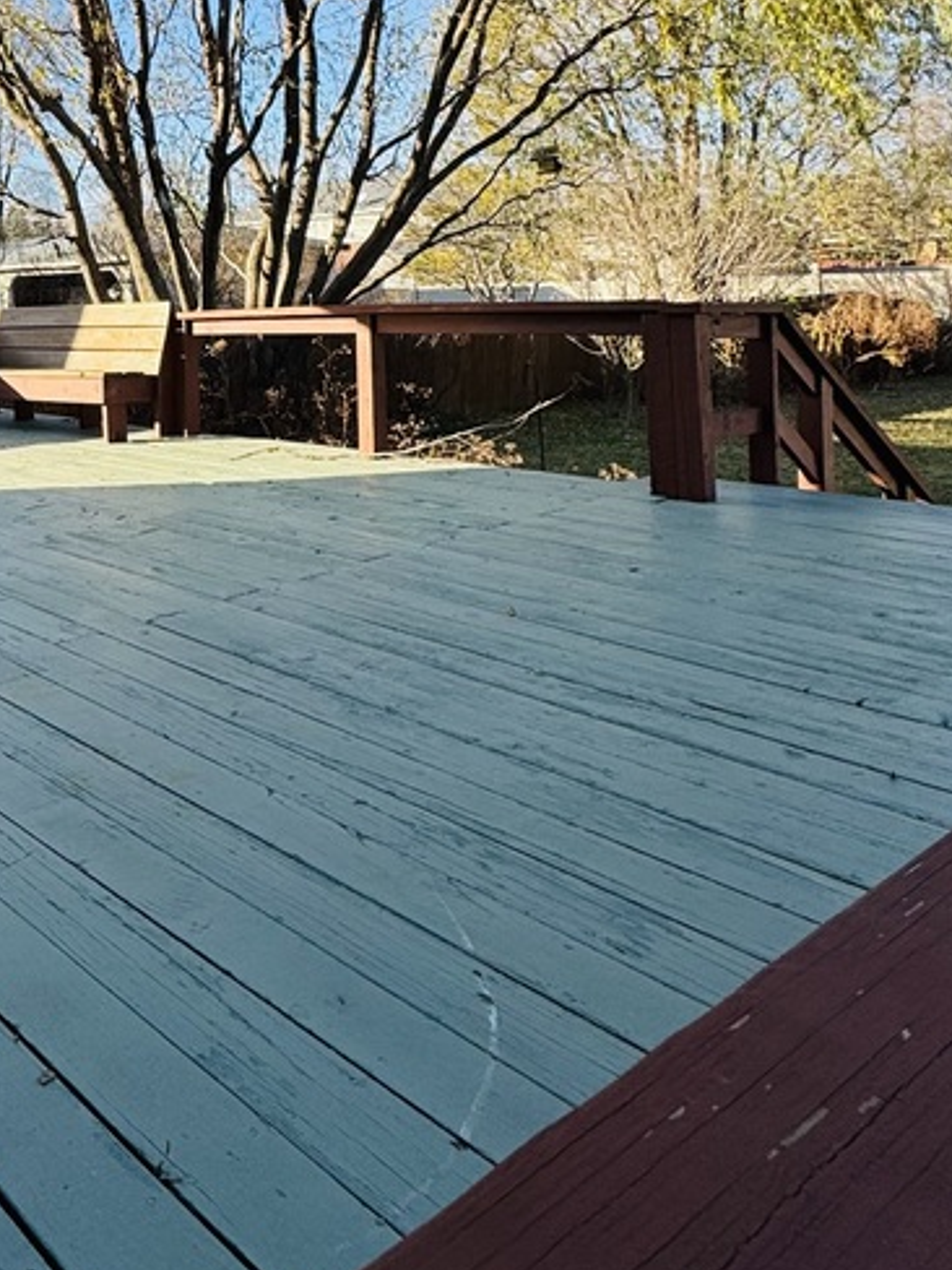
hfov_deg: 39.7
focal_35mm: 31
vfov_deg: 54.4
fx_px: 1137
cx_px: -13
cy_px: 255
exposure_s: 1/831
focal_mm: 2.22
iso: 40
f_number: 2.2
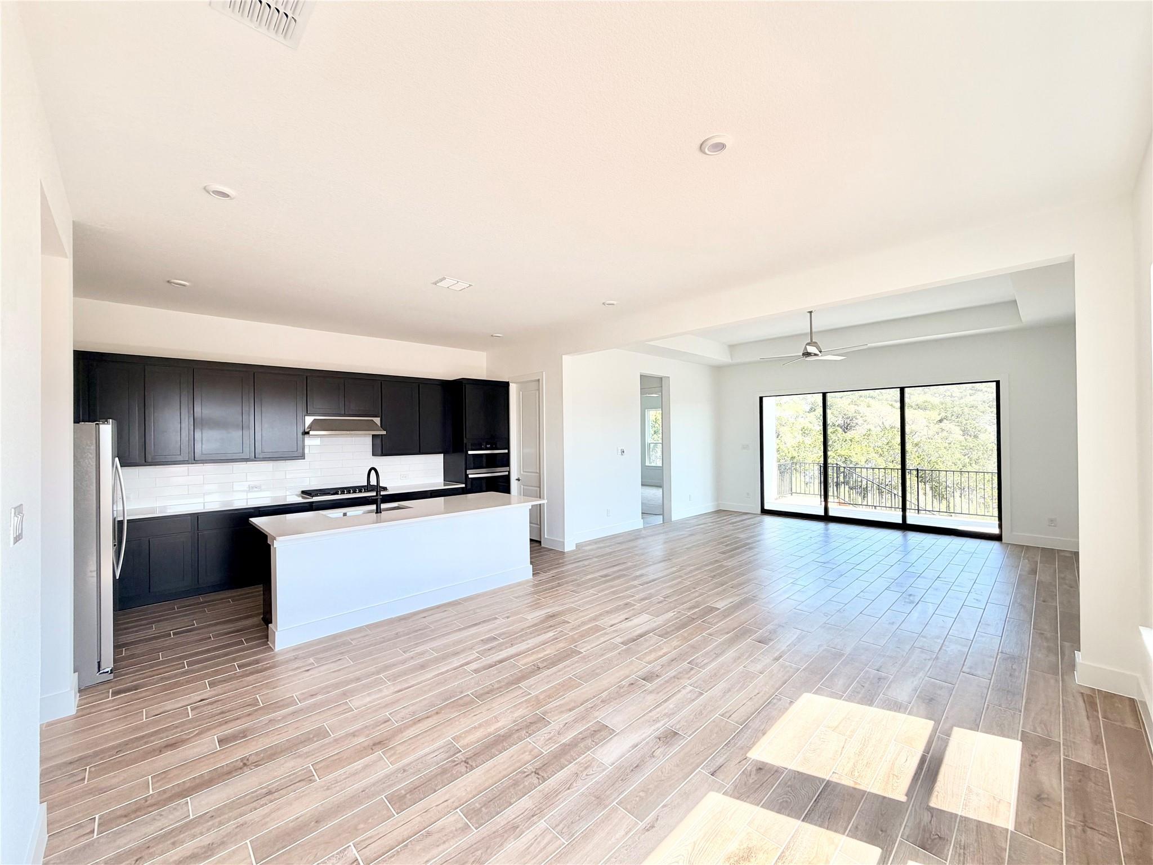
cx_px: 576
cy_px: 432
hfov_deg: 102.1
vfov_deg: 85.7
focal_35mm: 14
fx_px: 466
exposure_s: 1/164
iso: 40
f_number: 2.2
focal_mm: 2.22
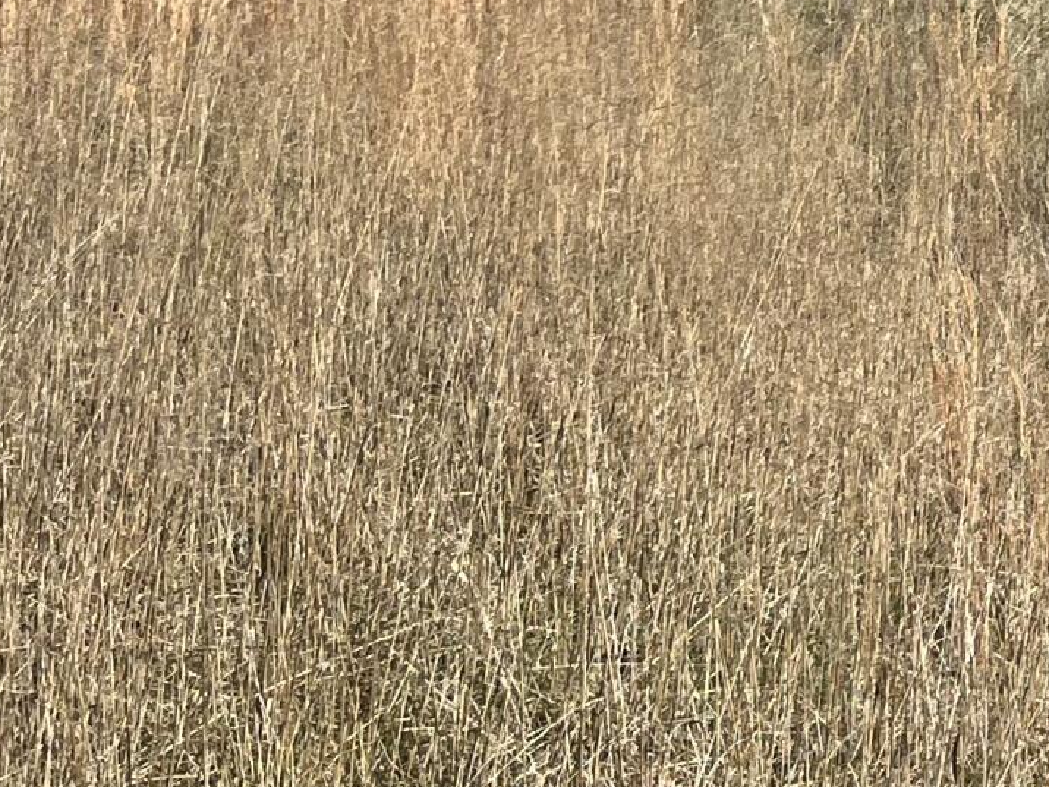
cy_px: -509
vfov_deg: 12.7
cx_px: 2017
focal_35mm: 109
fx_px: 3303
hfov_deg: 15.1
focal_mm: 5.1
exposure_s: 1/3135
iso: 50
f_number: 1.6
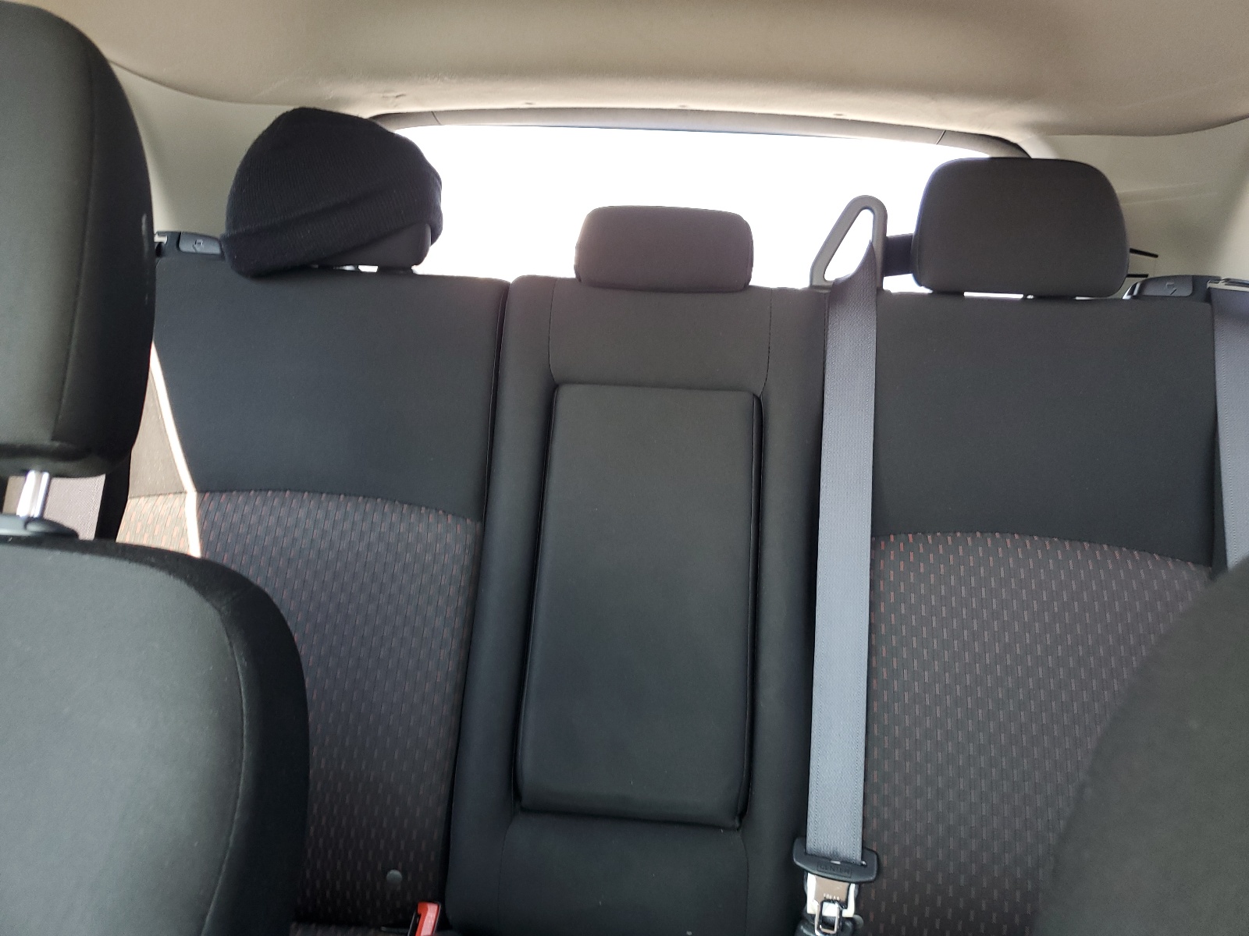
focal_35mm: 26
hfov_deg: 67.3
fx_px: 938
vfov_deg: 53.1
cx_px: 624
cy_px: 468
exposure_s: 1/60.2
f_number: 1.5
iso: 79
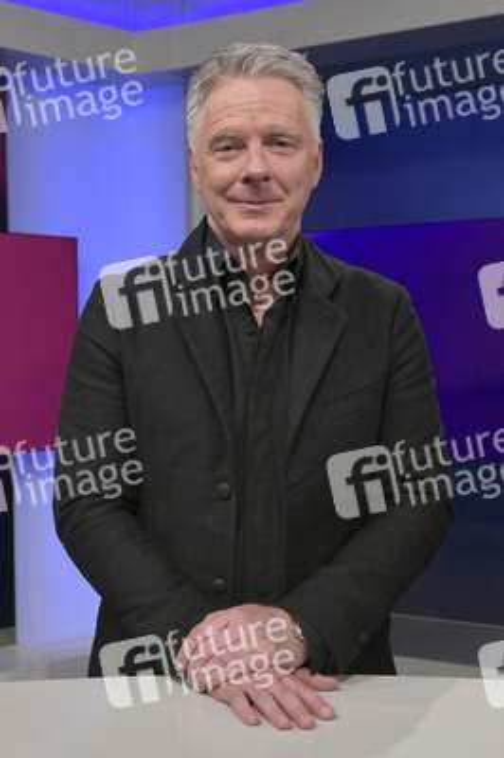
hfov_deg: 33.3
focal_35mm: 40
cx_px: 252
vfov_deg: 48.5
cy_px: 379
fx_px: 841
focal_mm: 40
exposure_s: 1/200
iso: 2000
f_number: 7.1
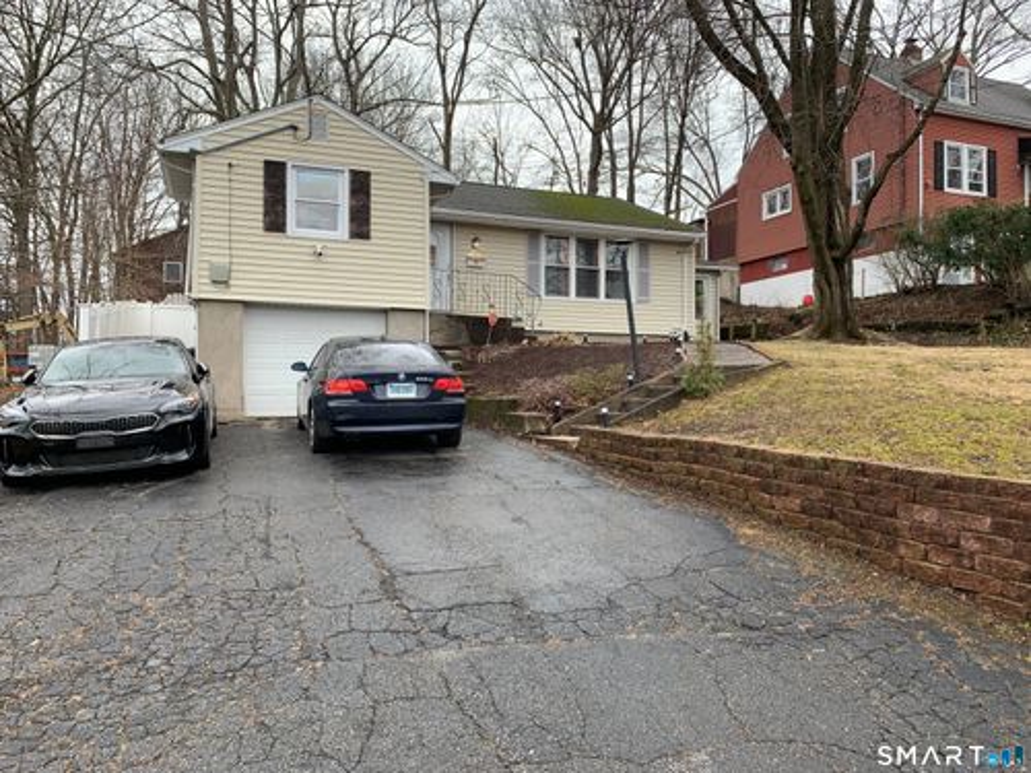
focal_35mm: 26
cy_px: 386
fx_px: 774
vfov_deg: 53.1
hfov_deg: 67.3
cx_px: 516
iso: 25
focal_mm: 4.25
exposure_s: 1/166
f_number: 1.8
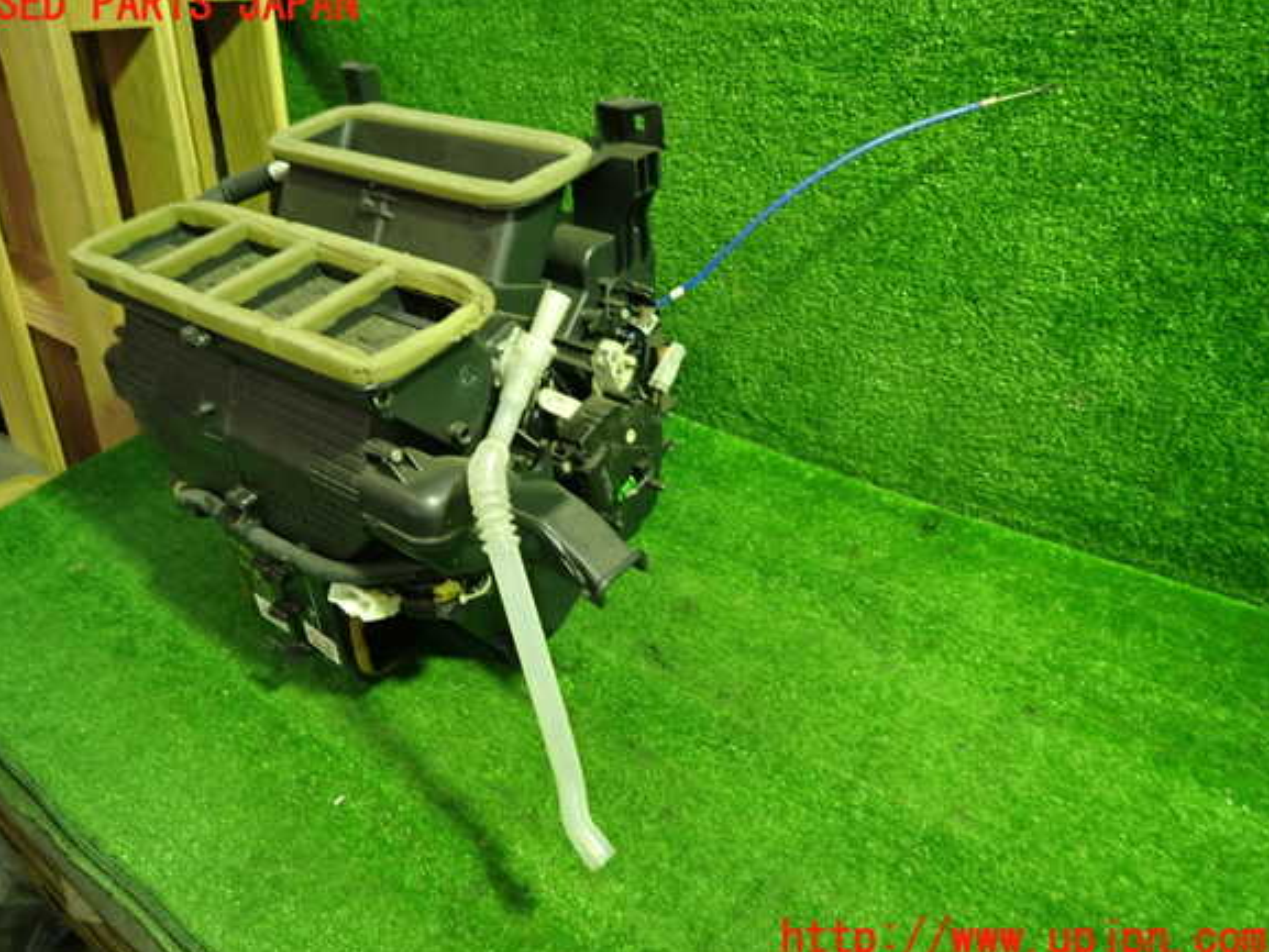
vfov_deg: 53.1
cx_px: 618
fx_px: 953
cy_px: 473
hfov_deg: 67.3
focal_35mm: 26
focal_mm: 4.5
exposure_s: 1/30
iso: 250
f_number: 2
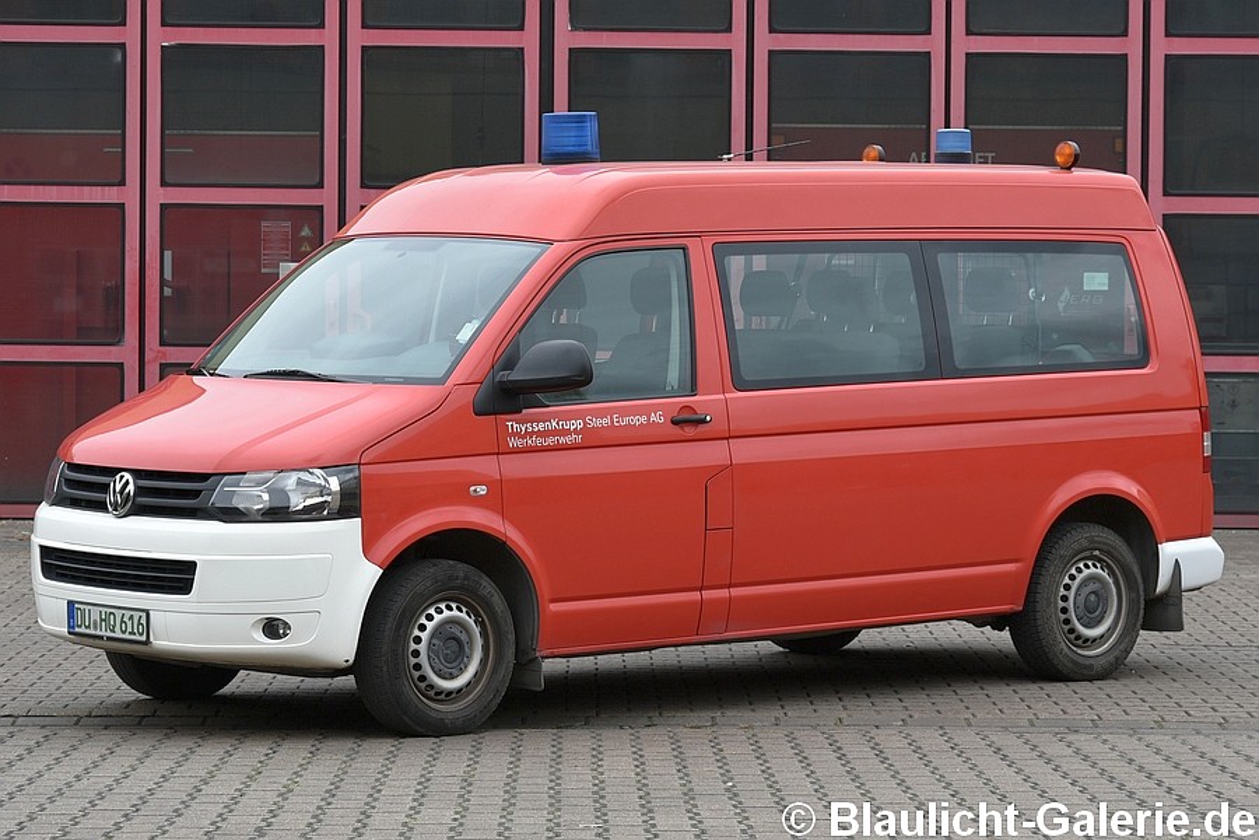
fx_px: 2972
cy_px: 420
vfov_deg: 16.1
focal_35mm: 85
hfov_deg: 23.9
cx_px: 630
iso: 400
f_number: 7.1
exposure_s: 1/200
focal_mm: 85
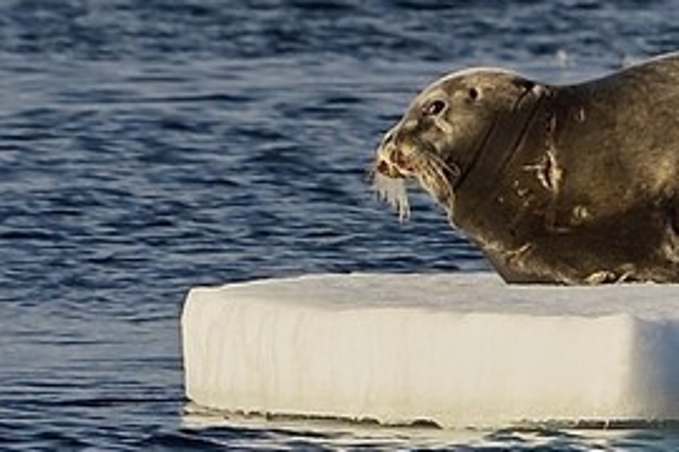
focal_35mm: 1185
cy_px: 98
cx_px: 1946
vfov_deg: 1.2
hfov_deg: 1.7
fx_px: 22349
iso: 200
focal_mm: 200
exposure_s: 1/640
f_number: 8
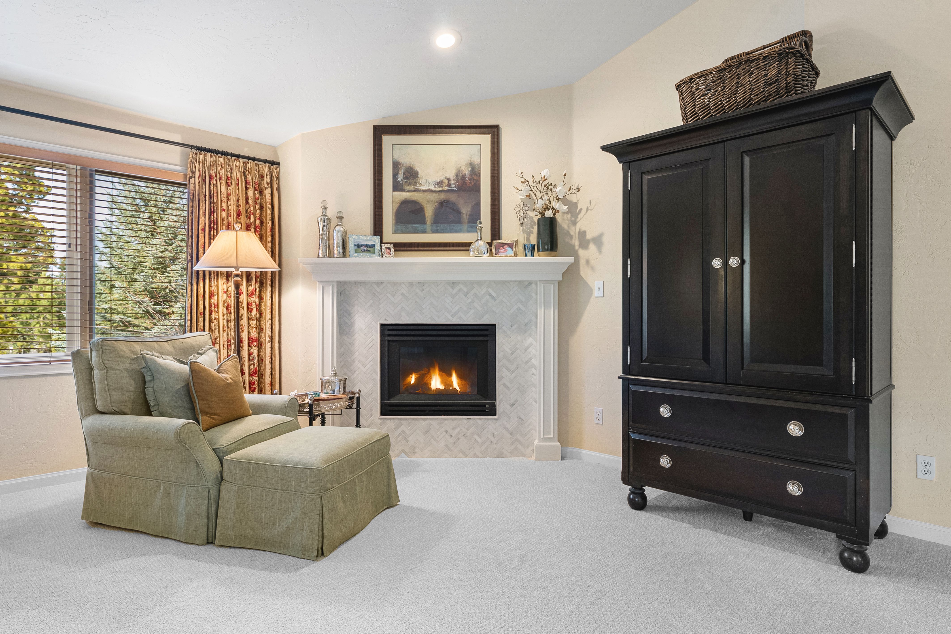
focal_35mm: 20
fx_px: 528
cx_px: 476
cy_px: 317
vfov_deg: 61.9
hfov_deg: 84.0
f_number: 9
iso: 640
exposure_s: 1/3
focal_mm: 20
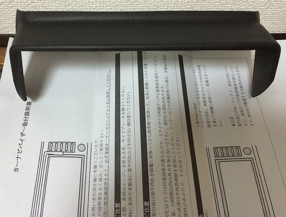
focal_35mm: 29
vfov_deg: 48.6
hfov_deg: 61.4
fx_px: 241
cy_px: 108
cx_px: 143
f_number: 2.2
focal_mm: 4.15
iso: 250
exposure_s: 1/30
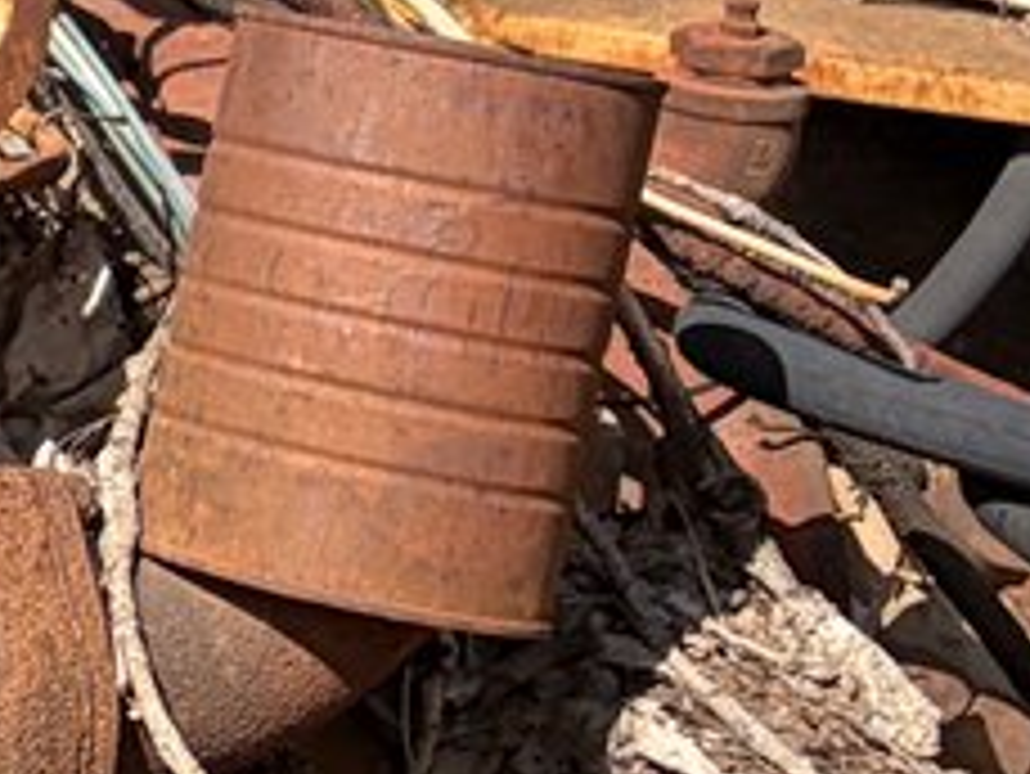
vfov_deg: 8.6
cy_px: 2
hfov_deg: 9.6
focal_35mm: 172
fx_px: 5121
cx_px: -1779
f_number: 1.6
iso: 50
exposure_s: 1/2639
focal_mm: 5.96
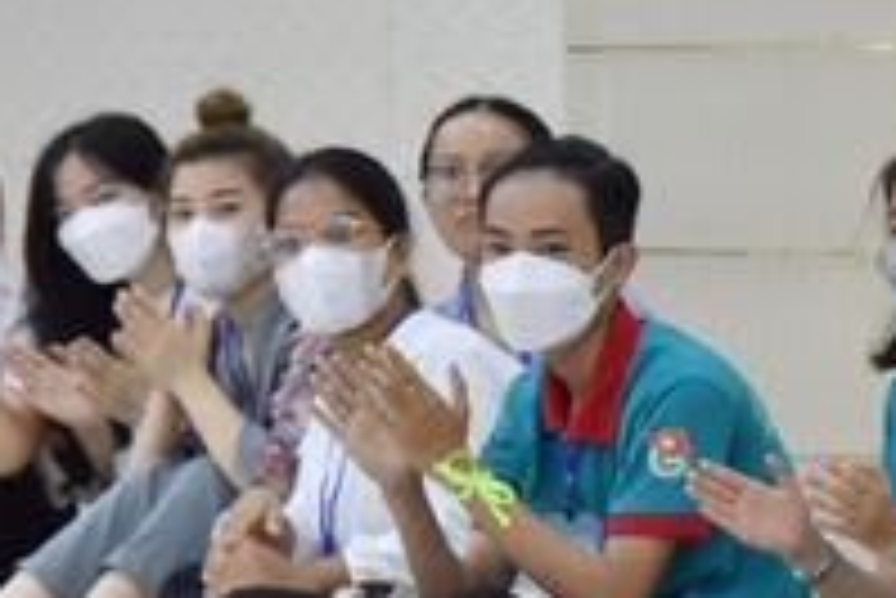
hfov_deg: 7.4
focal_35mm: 277
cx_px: 1130
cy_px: 180
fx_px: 6899
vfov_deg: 5.0
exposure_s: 1/160
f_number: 5
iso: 3200
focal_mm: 85
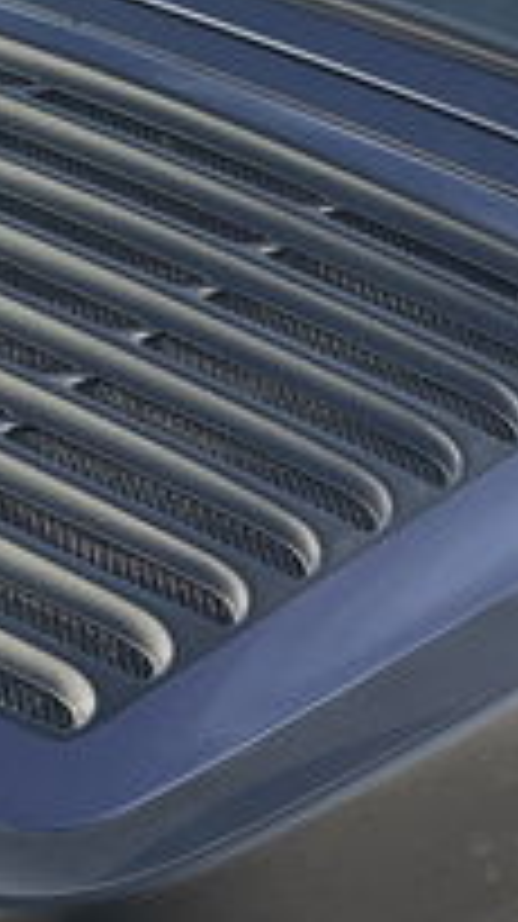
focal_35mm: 106
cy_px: 724
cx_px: 559
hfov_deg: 11.3
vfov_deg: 20.0
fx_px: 2594
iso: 25
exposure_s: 1/518
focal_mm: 4.25
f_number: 1.8
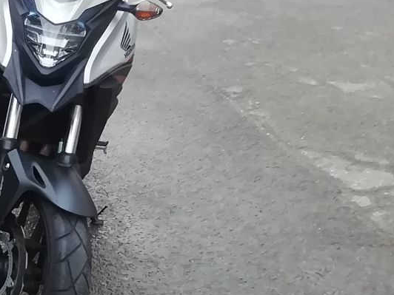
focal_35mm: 65
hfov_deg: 28.3
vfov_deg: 22.6
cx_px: 17
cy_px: 168
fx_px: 740
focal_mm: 2.25
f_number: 2.4
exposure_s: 1/50
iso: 200
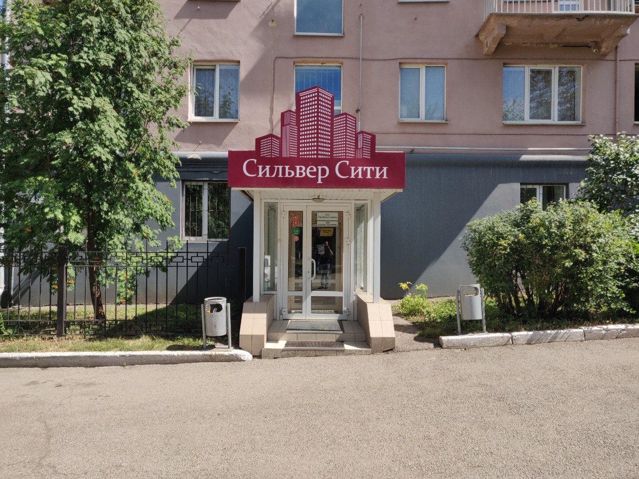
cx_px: 320
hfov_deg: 69.4
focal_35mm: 25
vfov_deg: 54.9
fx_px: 462
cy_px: 240
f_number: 1.7
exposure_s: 1/1000
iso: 100
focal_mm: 4.25
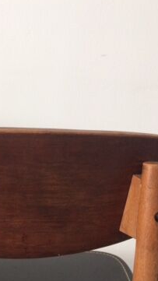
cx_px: -11
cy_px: 178
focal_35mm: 56
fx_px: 417
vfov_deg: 37.0
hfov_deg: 20.5
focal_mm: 4.15
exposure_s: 1/33
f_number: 2.2
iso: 125
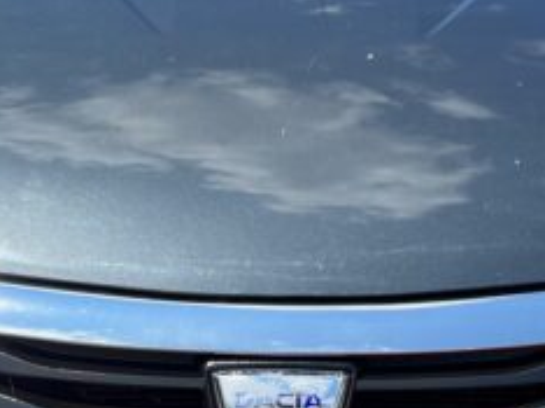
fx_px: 1400
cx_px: 291
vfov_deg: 16.6
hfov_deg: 22.0
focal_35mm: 89
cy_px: 207
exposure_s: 1/2513
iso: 50
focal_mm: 5.7
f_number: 1.5
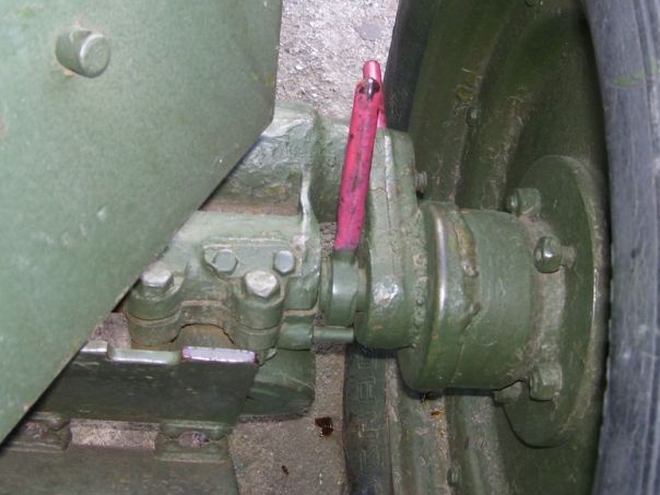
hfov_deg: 38.9
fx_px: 934
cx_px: 315
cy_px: 209
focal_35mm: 49
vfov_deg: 29.6
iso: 80
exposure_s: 1/60
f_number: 2.7
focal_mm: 6
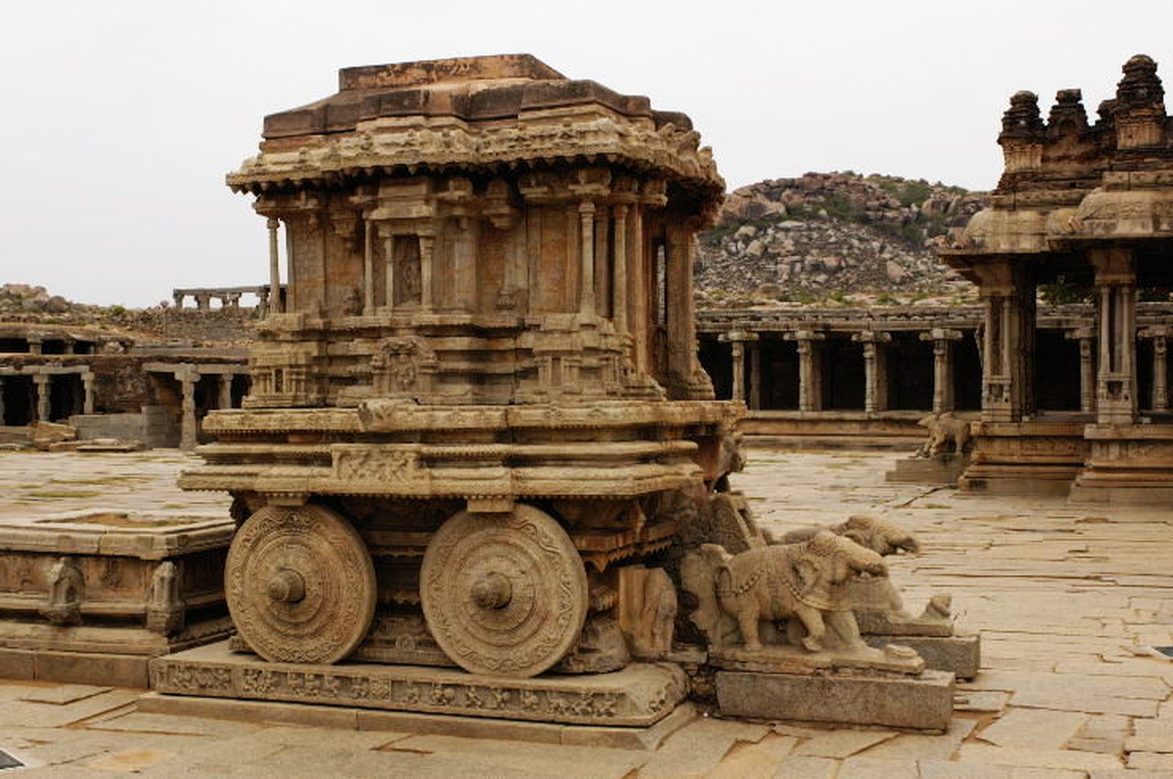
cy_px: 390
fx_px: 1367
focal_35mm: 42
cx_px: 586
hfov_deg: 46.5
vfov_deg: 31.8
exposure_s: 1/400
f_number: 10
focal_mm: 28
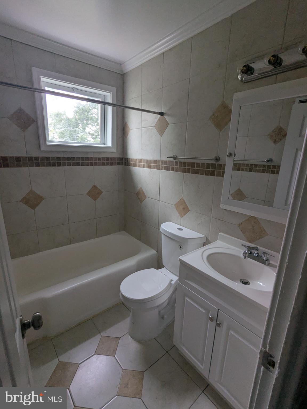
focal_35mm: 16
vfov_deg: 94.5
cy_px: 204
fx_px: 189
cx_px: 154
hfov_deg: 78.1
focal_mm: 2.35
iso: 164
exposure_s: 1/60
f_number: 2.2
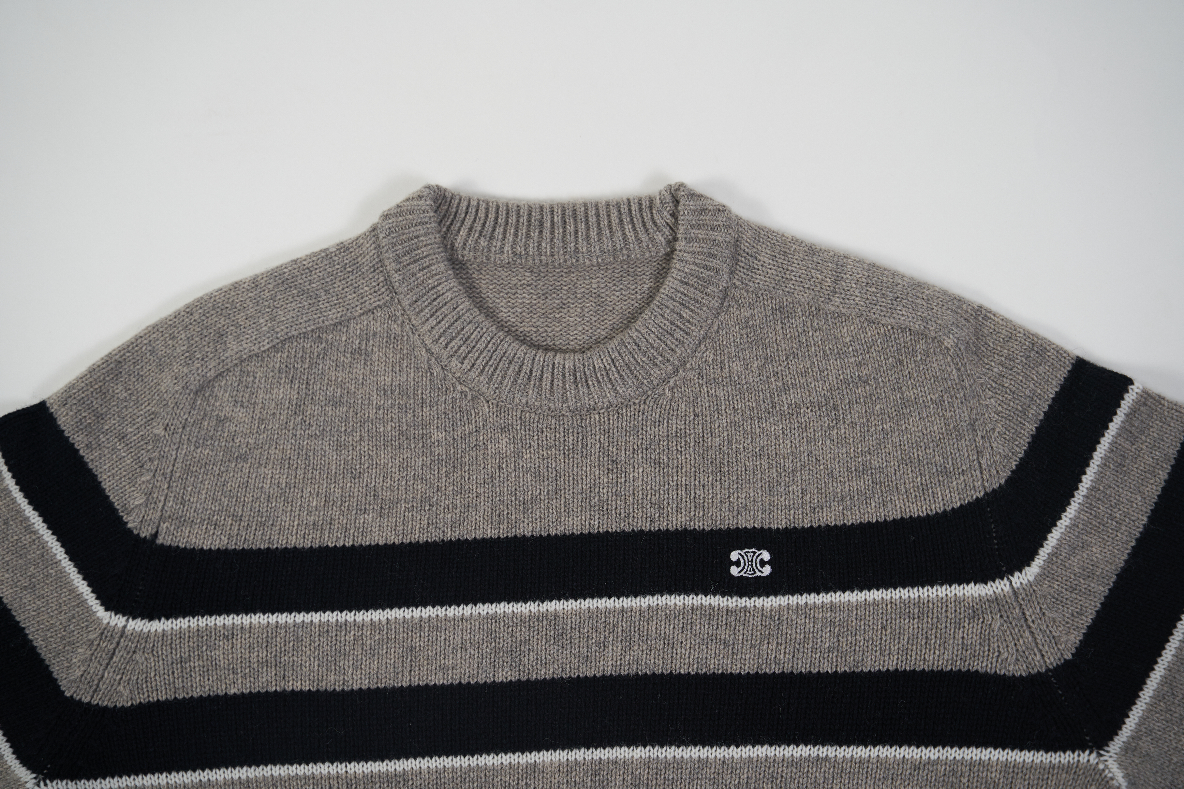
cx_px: 592
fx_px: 2466
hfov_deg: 27.0
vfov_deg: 18.2
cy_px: 394
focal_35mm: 75
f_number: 4
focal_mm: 75
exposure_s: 1/160
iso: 320
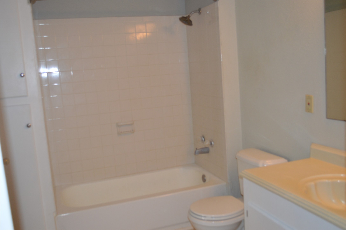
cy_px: 115
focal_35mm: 36
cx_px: 173
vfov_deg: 36.8
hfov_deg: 53.2
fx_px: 346
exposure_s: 1/60
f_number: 4
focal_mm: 24
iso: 400
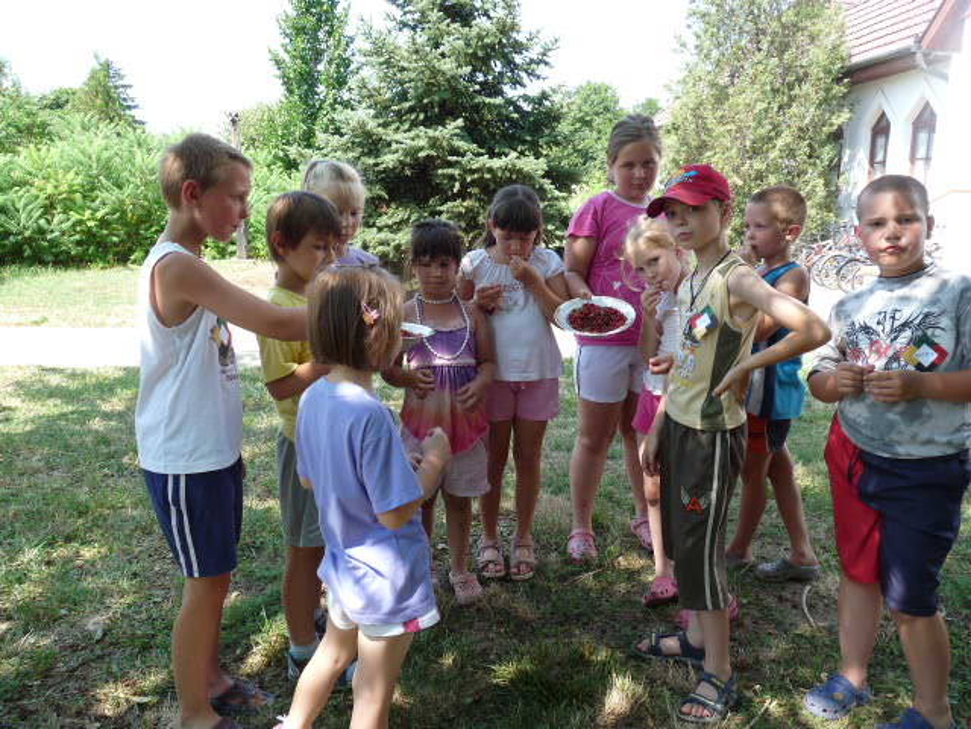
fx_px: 757
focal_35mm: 27
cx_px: 486
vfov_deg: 51.4
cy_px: 364
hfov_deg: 65.3
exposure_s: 1/125
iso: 100
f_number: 4
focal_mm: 4.8
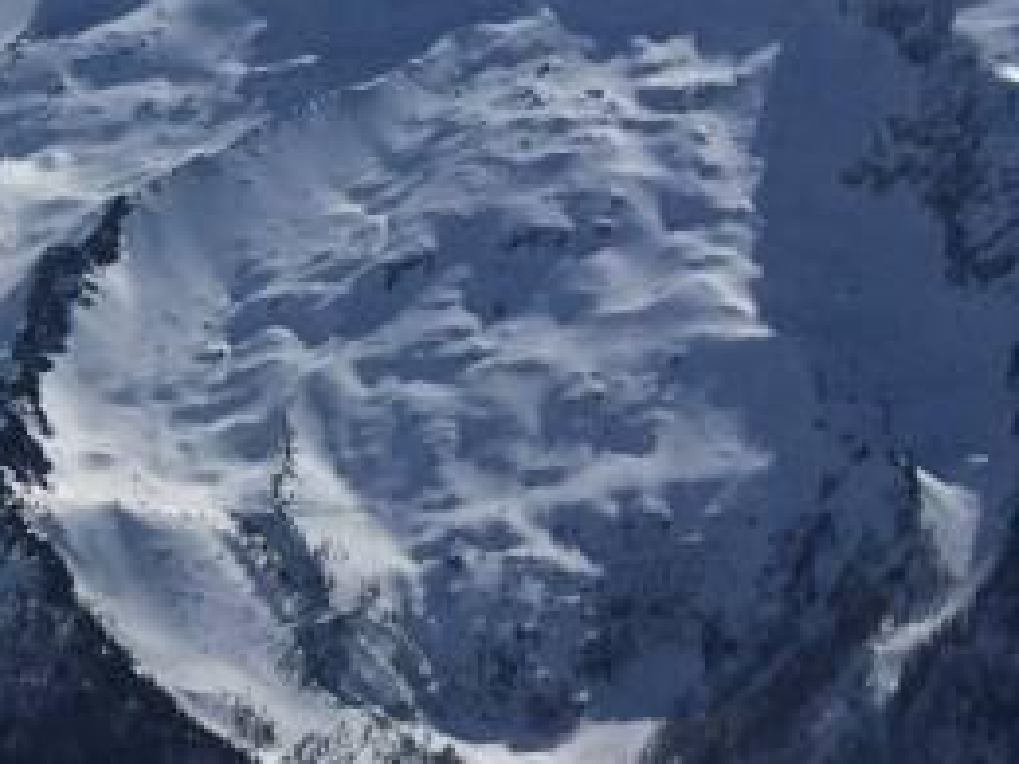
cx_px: -800
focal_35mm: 114
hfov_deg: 15.1
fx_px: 3356
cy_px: 278
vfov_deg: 13.0
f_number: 2.2
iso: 40
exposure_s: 1/10309
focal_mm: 4.15
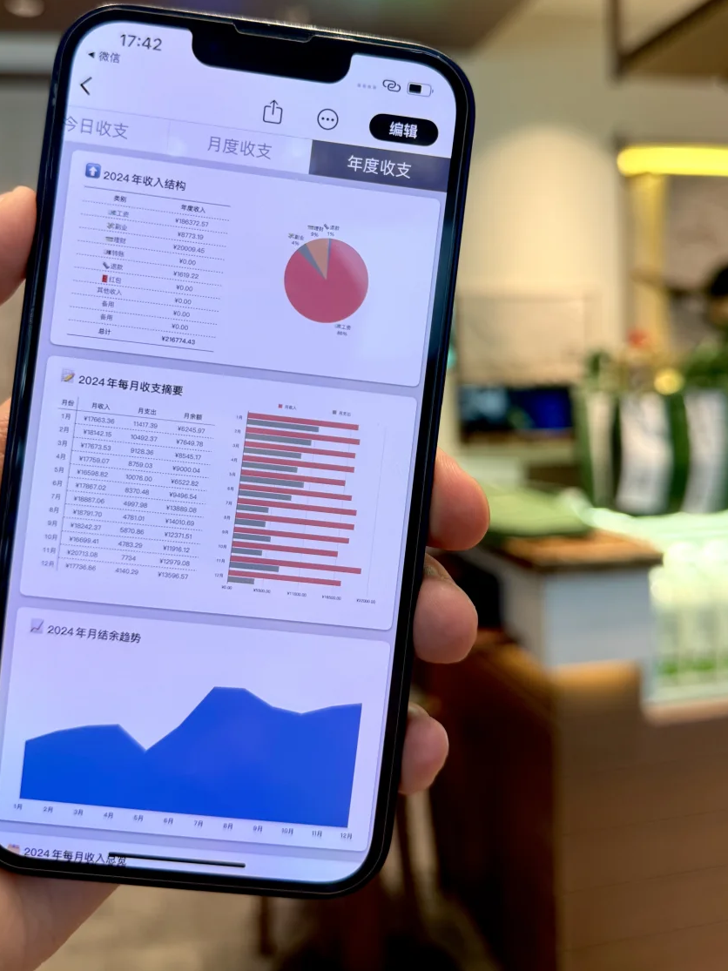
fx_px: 869
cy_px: 375
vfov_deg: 57.8
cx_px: 350
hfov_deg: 45.4
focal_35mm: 31
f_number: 1.78
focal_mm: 6.76
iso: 100
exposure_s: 1/120
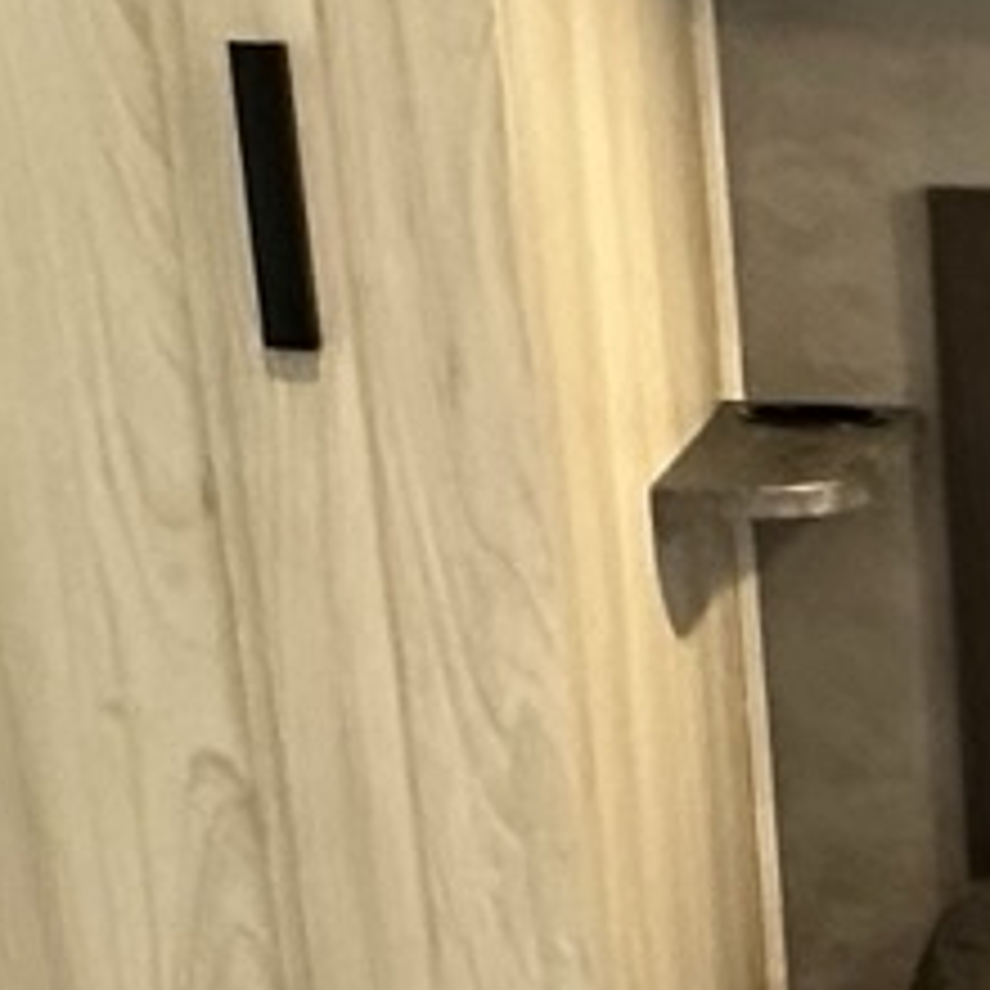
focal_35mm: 115
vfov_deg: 13.9
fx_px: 3721
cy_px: 1606
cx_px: 2079
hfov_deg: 12.9
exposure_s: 1/87
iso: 320
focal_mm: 2.22
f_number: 2.2
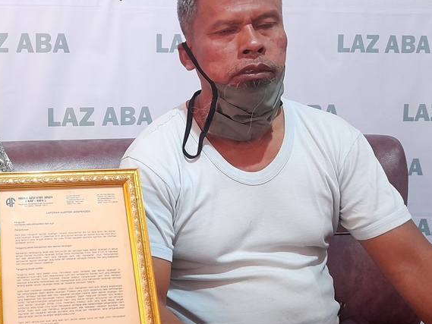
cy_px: 163
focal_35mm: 45
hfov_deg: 39.7
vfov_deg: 32.2
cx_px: 64
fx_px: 562
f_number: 2
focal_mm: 4.6
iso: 500
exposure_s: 1/25
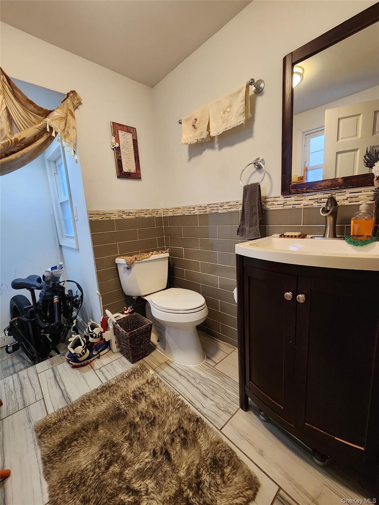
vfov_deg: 106.2
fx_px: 190
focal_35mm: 13
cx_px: 190
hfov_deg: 89.9
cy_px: 252
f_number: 2.2
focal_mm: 2.2
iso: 320
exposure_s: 1/60
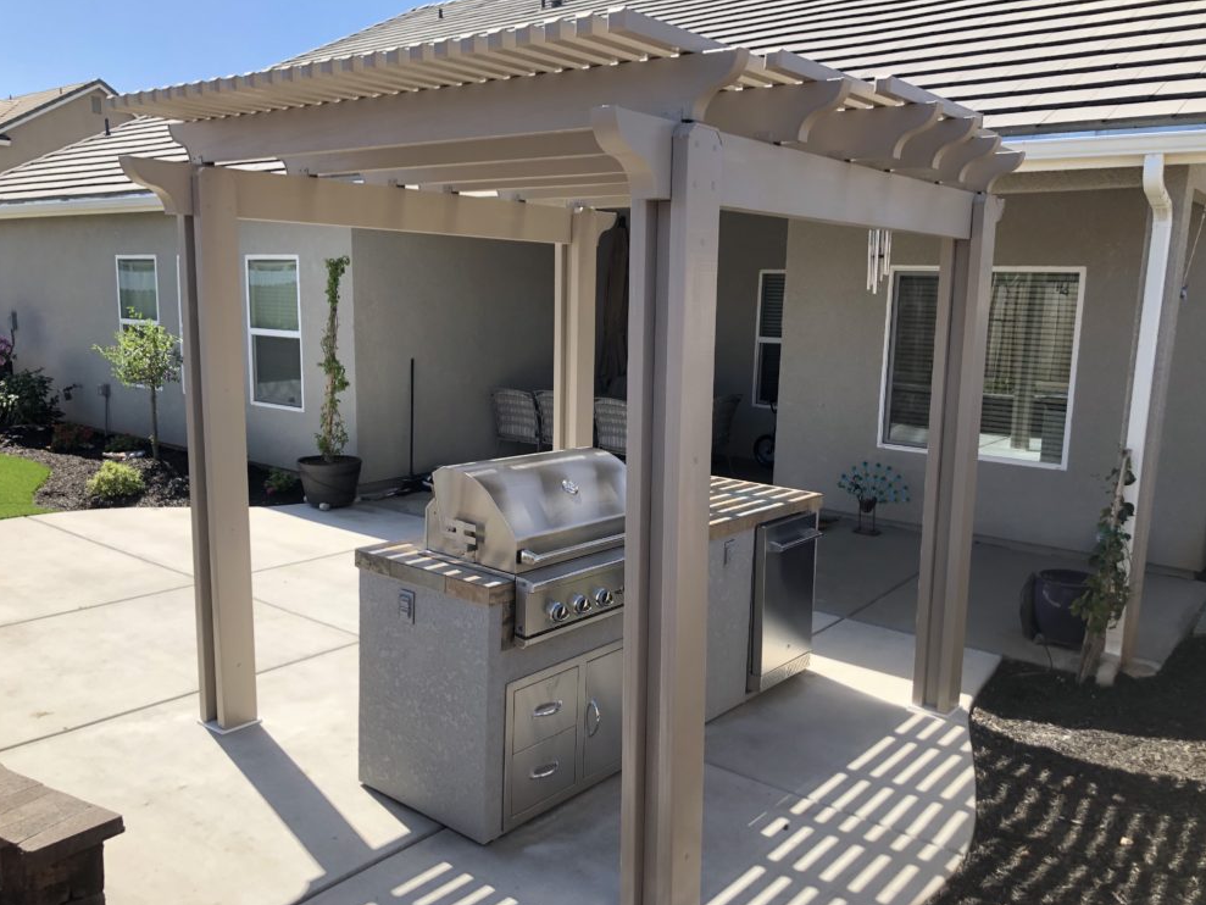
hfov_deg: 61.7
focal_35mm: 29
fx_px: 1010
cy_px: 462
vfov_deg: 48.2
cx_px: 612
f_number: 1.8
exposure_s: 1/883
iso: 20
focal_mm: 3.99
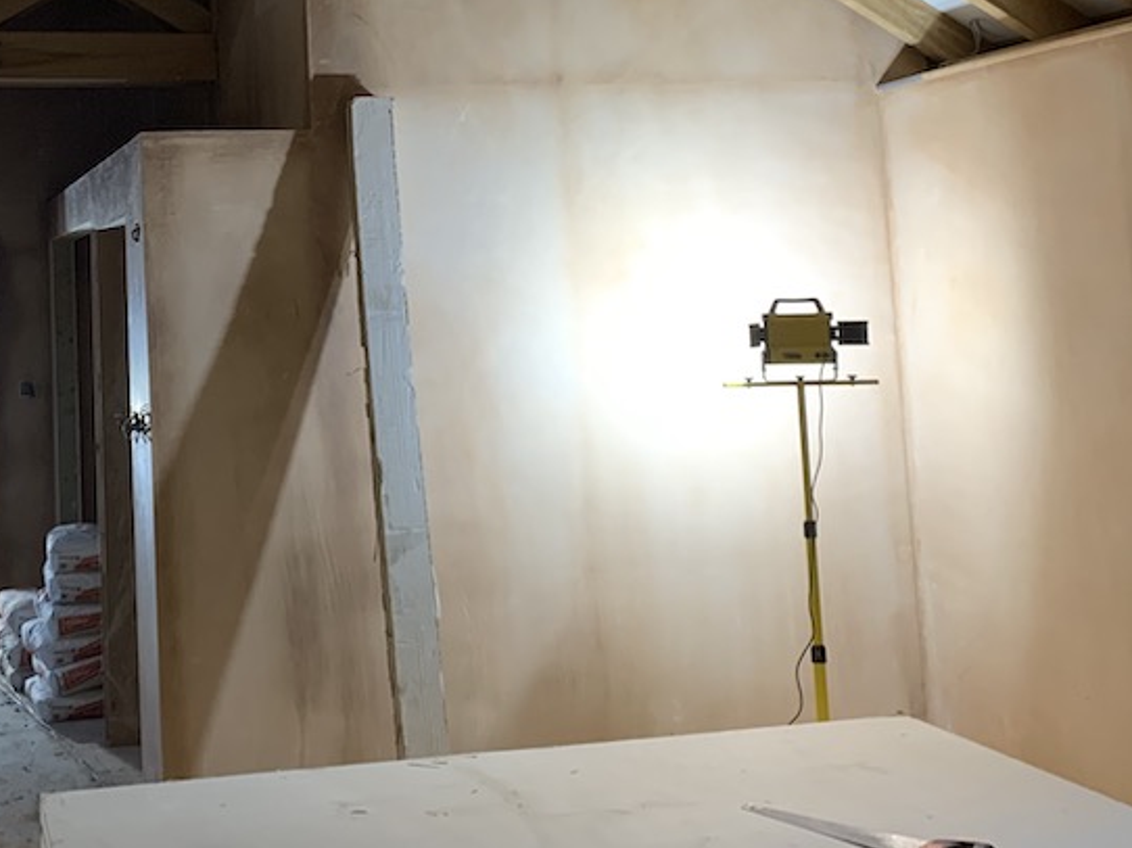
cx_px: 228
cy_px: 196
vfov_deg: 29.7
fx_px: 1569
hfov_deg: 38.2
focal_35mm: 48
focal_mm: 4.25
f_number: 1.8
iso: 200
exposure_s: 1/50
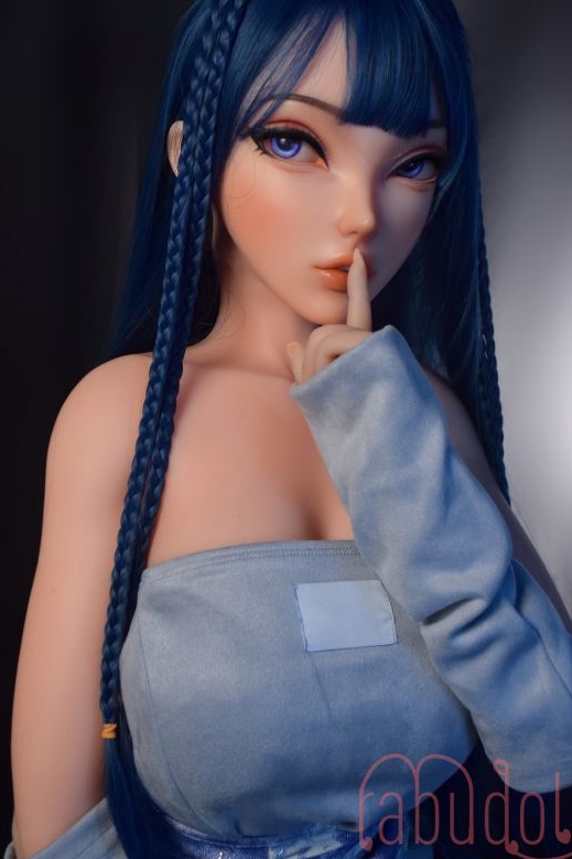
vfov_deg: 38.1
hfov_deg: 26.0
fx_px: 1240
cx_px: 262
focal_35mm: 52
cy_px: 367
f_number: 6.7
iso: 800
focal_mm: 30
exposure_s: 1/350
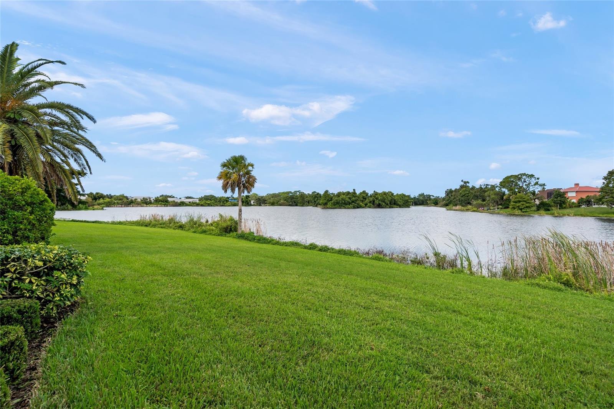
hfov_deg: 96.7
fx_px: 273
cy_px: 204
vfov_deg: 73.7
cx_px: 307
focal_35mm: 16
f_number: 6.3
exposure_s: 1/400
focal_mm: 16
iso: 100
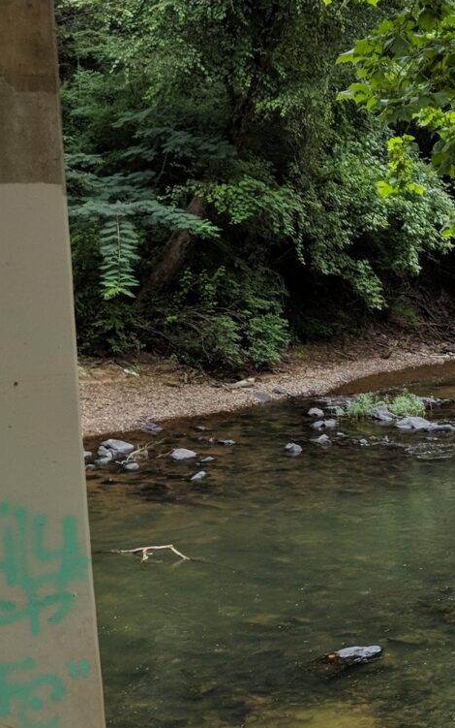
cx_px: 837
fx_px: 1546
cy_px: 462
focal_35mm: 78
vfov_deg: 26.4
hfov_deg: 14.5
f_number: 1.8
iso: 51
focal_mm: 4.44
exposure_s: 1/442
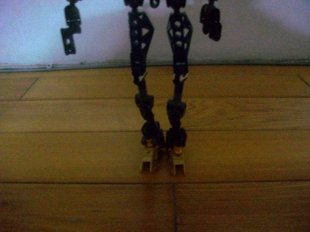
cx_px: 155
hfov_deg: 56.8
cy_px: 116
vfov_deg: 44.2
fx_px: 287
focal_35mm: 32
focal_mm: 5.7
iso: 160
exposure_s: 1/2
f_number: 2.8
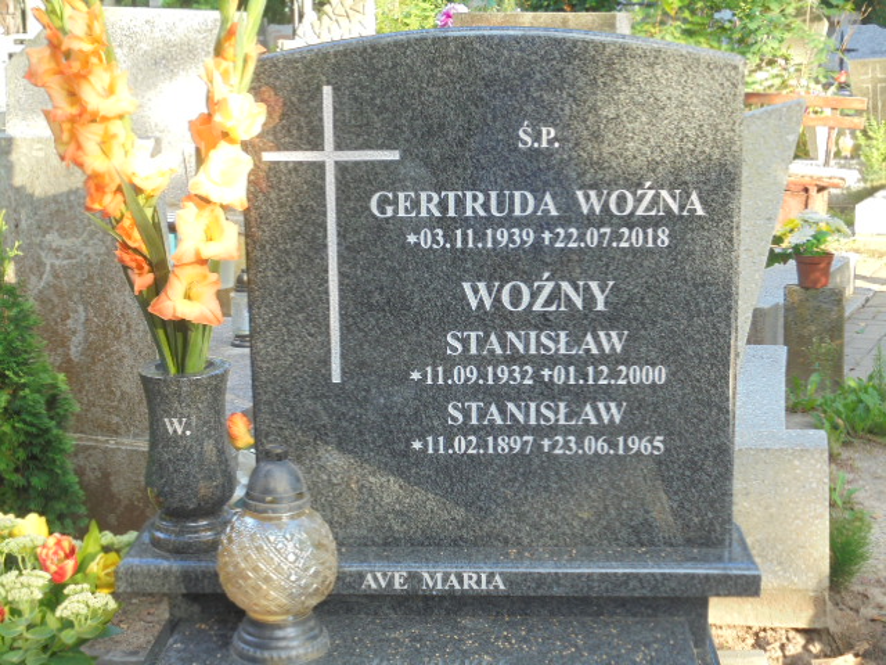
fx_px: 1433
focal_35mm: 56
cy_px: 332
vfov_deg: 26.1
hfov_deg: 34.3
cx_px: 443
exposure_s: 1/30
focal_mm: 10.1
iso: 100
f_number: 5.2
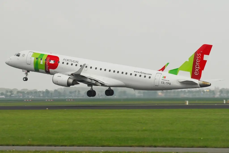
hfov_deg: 12.2
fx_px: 1069
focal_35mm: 168
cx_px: 114
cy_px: 76
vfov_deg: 8.2
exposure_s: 1/500
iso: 200
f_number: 8
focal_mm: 112
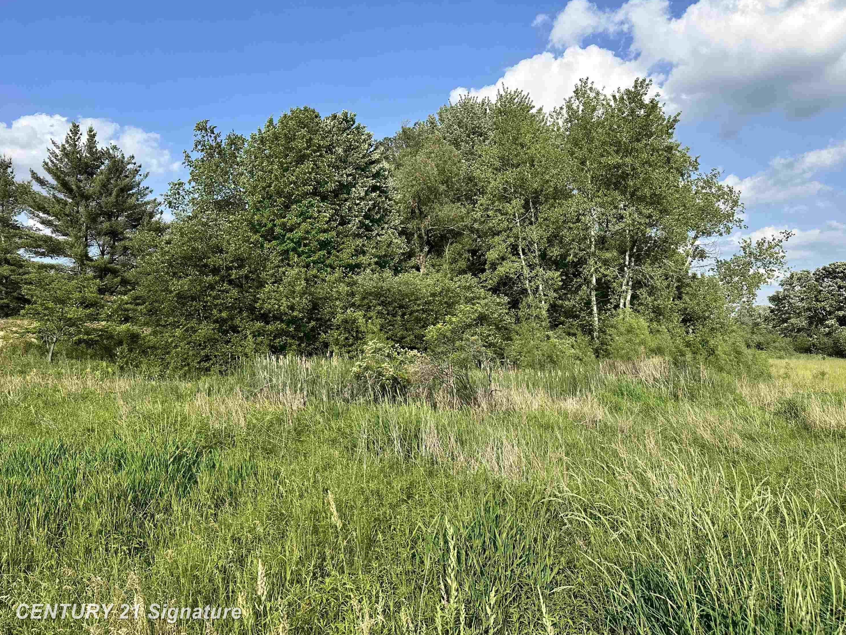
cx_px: 430
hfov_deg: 69.4
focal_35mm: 25
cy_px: 314
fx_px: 611
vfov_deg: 54.9
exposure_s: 1/4545
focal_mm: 6.86
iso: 80
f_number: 1.78
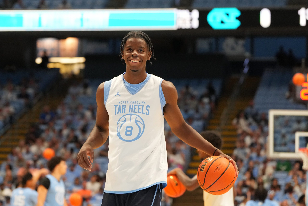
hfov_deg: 20.0
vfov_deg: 13.4
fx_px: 873
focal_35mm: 102
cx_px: 154
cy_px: 103
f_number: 2.8
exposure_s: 1/1600
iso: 4000
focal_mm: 102
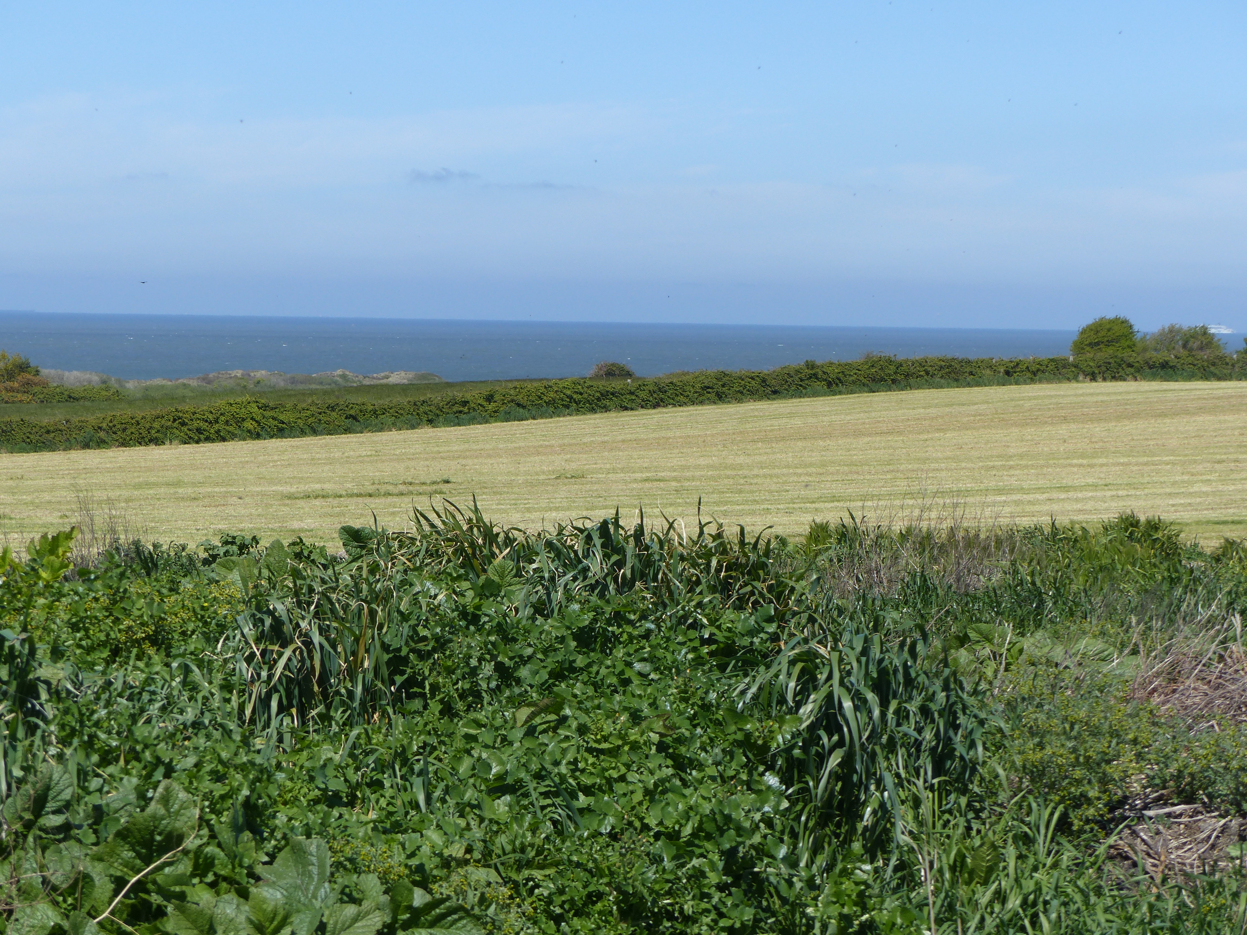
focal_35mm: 107
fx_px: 3855
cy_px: 468
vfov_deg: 13.8
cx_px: 624
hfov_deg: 18.4
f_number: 4
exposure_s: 1/1300
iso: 100
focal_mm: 19.2
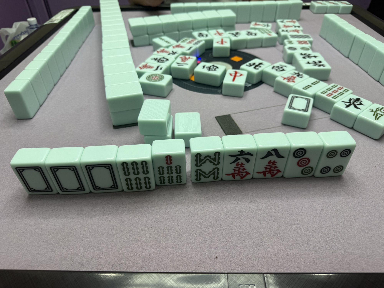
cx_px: 192
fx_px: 266
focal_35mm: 24
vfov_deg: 56.8
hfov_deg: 71.6
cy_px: 144
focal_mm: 6.76
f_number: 1.78
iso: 64
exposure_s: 1/121
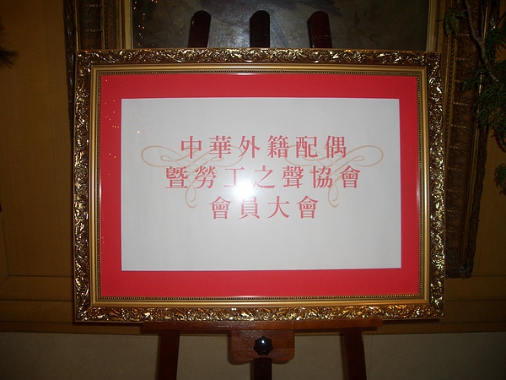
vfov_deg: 40.7
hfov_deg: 52.6
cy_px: 190
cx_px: 253
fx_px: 512
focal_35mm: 35
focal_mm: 5.8
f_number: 2.6
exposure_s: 1/60
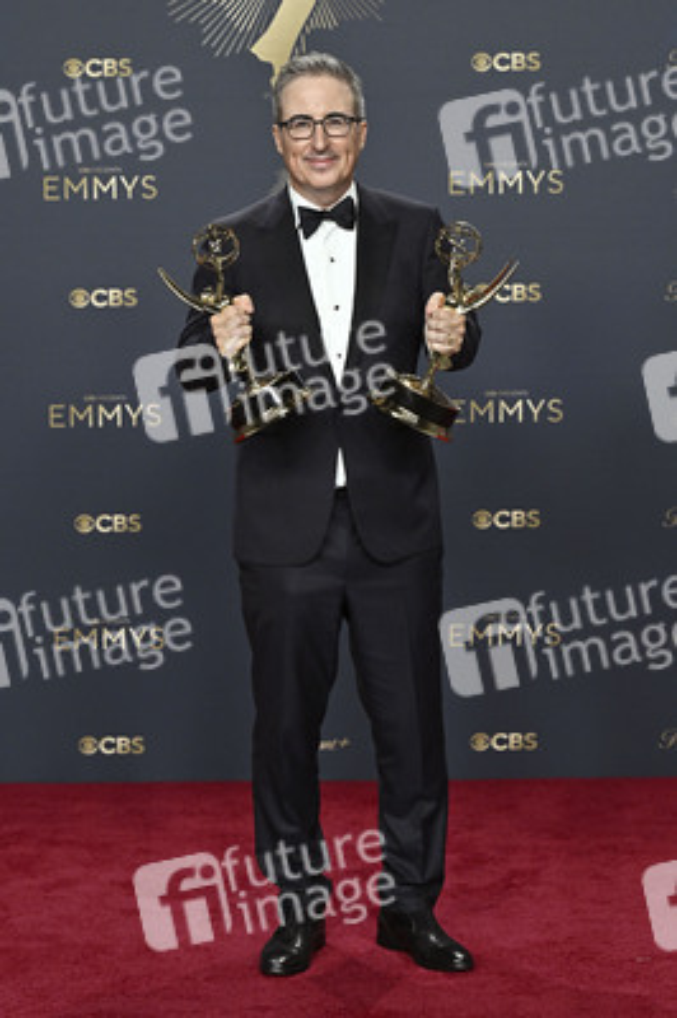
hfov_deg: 18.2
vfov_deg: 27.0
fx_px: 2119
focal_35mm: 75
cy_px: 509
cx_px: 338
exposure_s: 1/250
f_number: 4.5
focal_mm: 75
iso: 2000
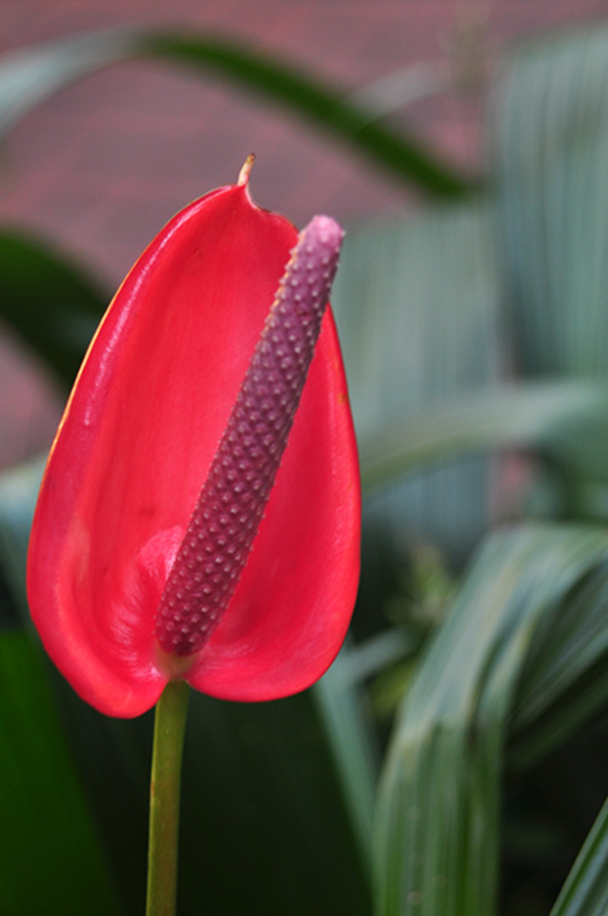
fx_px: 2761
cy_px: 482
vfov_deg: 18.8
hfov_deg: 12.6
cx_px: 259
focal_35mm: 109
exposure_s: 1/20
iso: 200
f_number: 5.6
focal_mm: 55
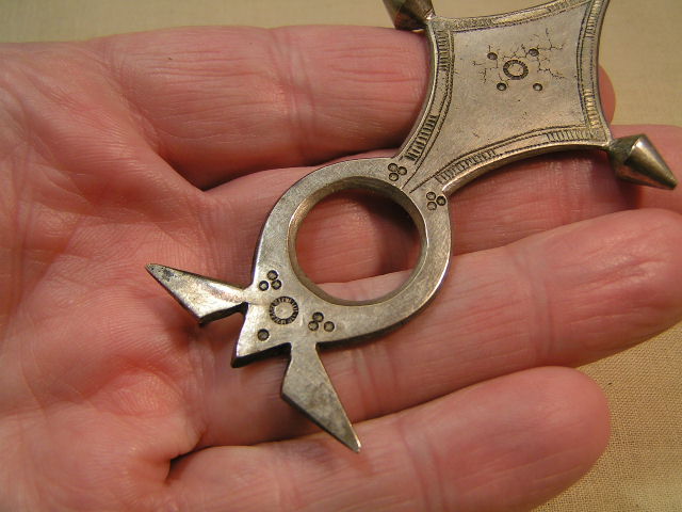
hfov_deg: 49.0
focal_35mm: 38
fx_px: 749
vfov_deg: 37.7
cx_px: 341
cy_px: 256
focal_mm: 5.8
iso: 50
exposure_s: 1/60
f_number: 3.5
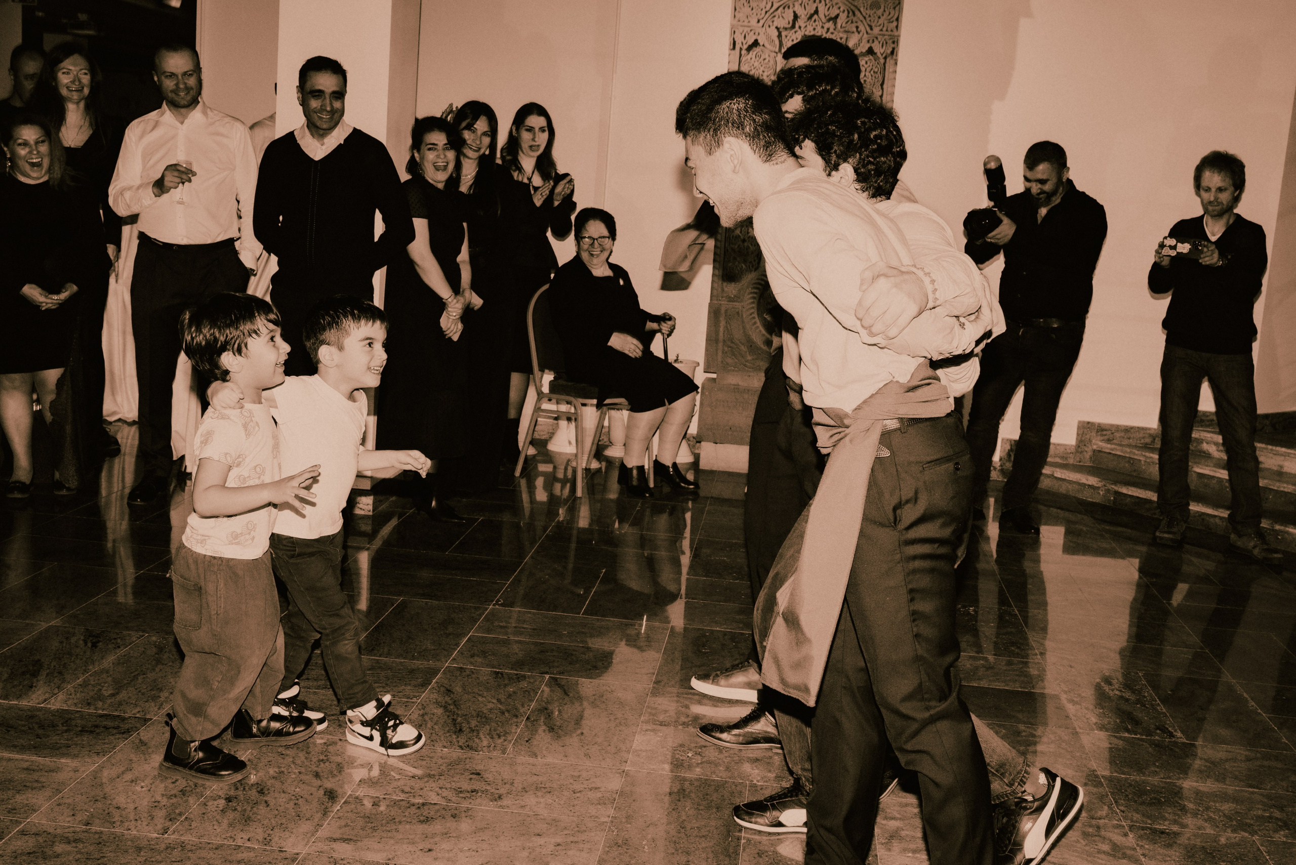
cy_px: 432
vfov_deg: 35.1
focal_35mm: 38
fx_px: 1368
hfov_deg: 50.7
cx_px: 648
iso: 2000
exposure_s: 1/50
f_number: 10
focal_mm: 38
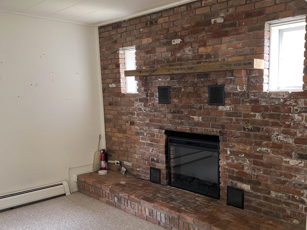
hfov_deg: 53.2
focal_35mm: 34
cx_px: 197
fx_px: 302
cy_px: 137
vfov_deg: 41.6
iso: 200
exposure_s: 1/60
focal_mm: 4.25
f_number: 1.8
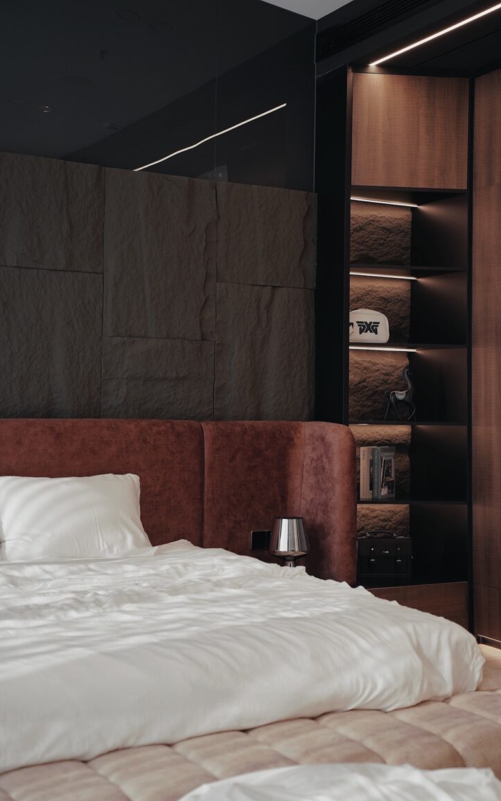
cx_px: 261
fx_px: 1048
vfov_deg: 41.8
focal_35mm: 48
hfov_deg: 26.9
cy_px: 400
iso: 200
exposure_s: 1/80
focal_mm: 47
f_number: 3.2
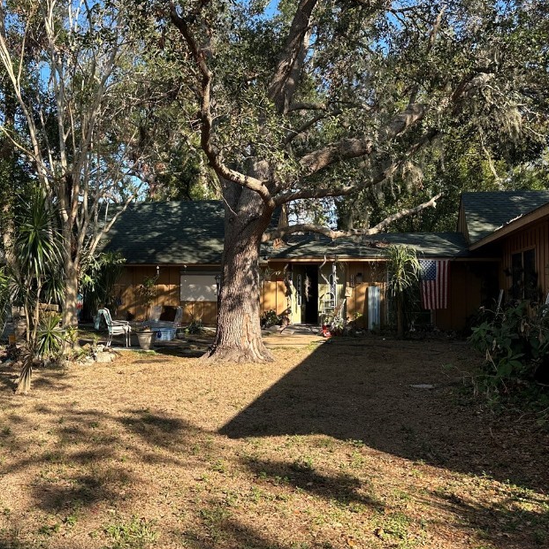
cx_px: 182
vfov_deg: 47.2
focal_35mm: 35
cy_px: 260
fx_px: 628
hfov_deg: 46.5
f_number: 1.78
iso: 80
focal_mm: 6.86
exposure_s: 1/1272
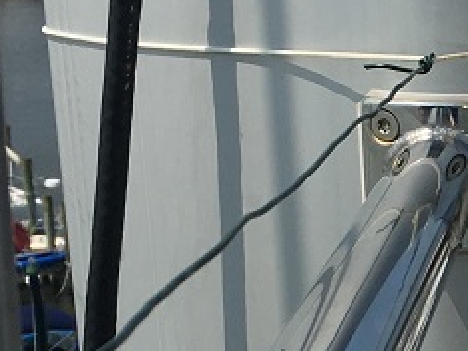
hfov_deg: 12.9
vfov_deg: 10.3
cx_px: 773
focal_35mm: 142
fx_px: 1919
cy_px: 419
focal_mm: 4.15
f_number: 2.2
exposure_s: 1/2137
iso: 25
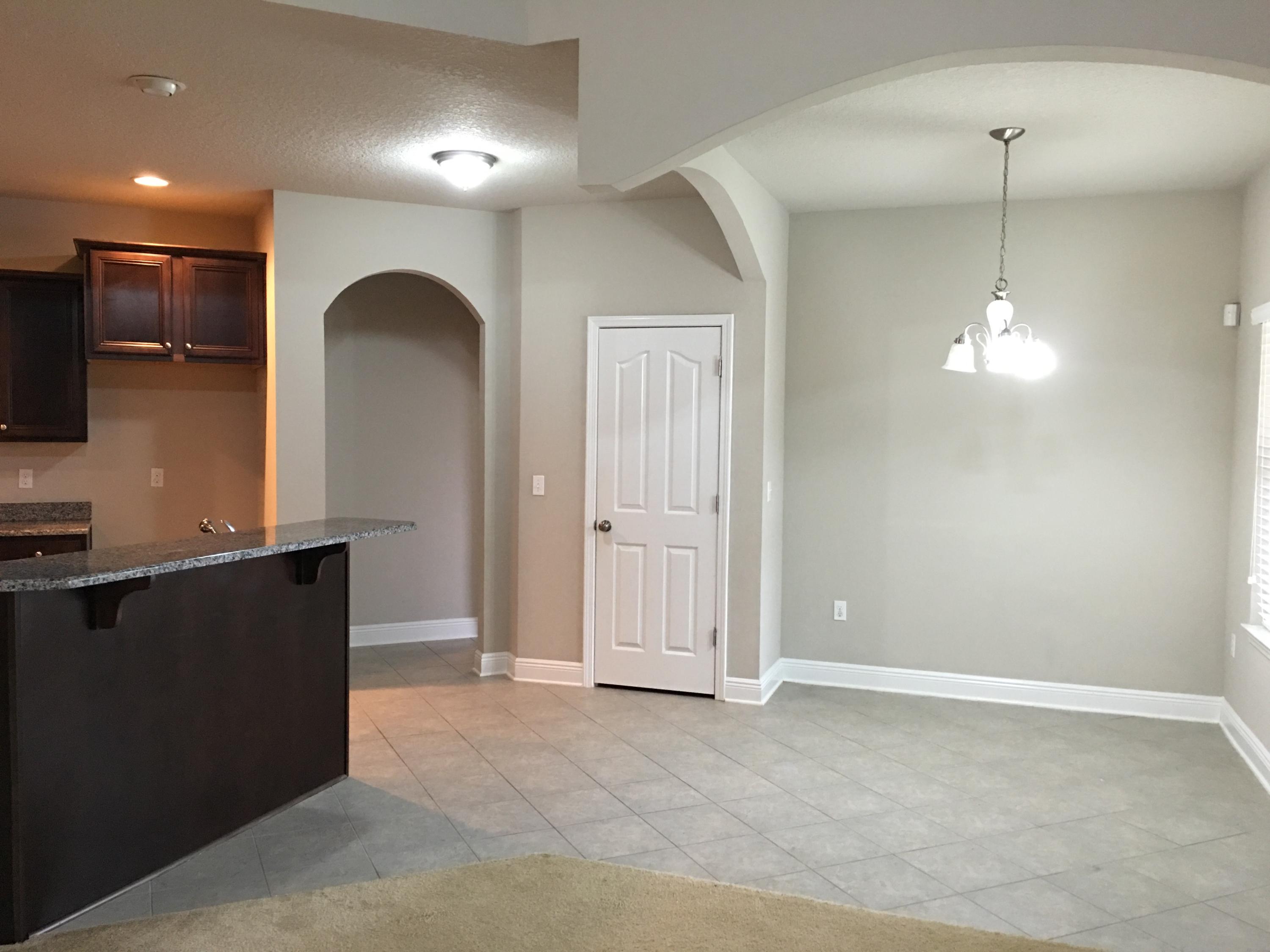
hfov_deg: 61.7
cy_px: 476
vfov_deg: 48.2
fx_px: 1064
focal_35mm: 29
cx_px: 635
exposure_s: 1/15
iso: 125
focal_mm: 4.15
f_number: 2.2
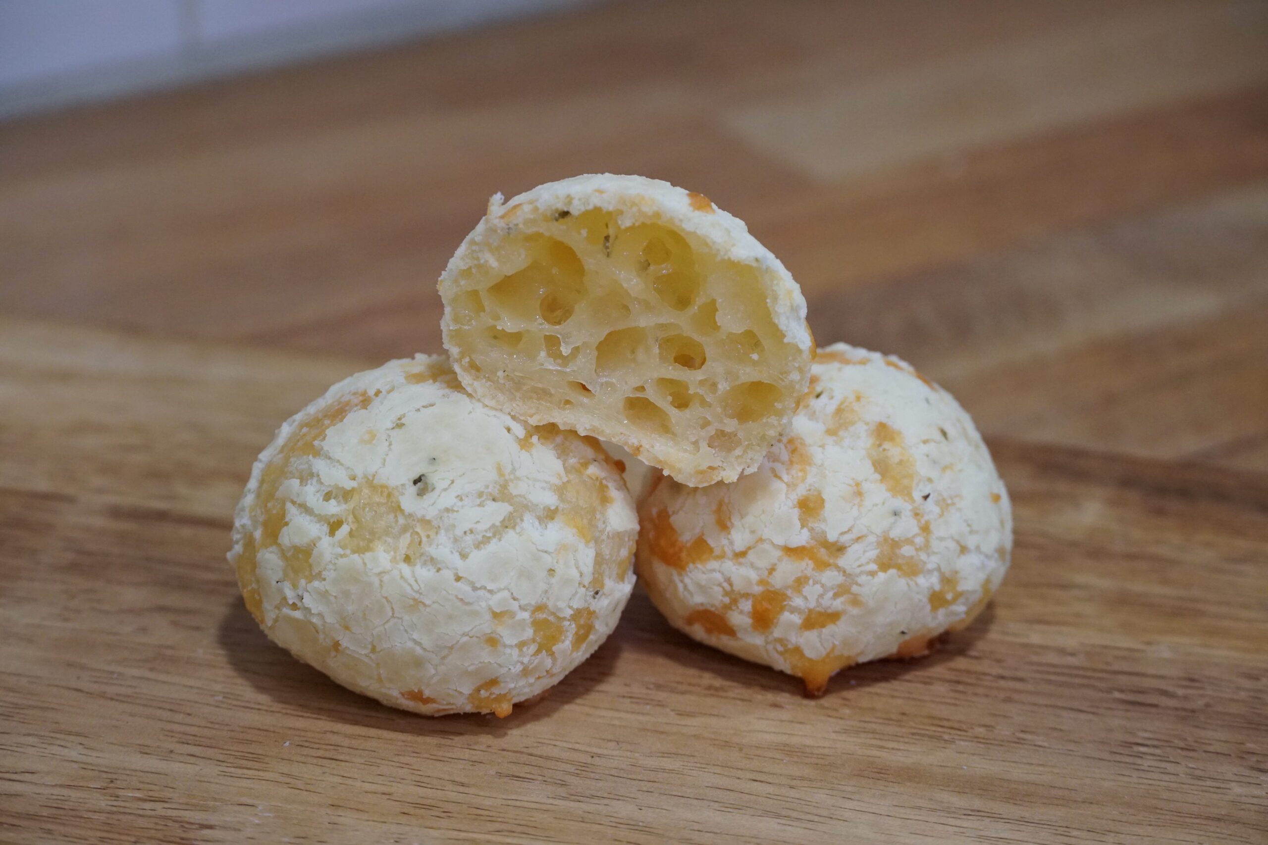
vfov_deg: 13.0
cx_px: 634
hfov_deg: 19.5
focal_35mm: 105
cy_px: 422
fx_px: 3698
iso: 2500
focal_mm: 70
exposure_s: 1/125
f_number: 5.6
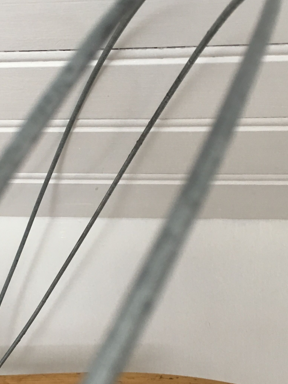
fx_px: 632
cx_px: 72
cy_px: 253
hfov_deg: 25.4
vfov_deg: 33.5
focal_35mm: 57
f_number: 2.2
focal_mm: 4.15
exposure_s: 1/33
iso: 64
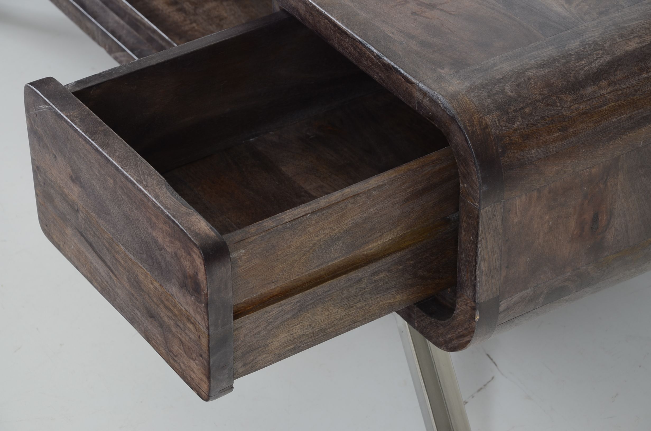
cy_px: 216
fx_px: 2166
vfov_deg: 11.4
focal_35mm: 120
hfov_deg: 17.1
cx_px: 326
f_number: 7.1
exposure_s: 1/60
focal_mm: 80
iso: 160
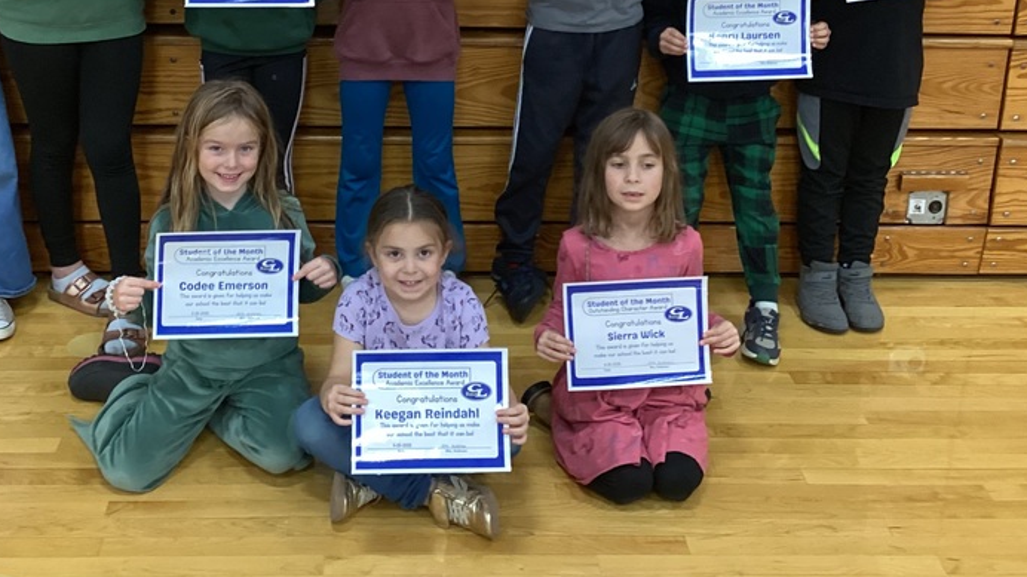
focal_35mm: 50
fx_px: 1361
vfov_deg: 23.5
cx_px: 430
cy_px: 105
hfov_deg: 41.2
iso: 250
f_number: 2.4
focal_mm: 3.3
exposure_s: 1/40
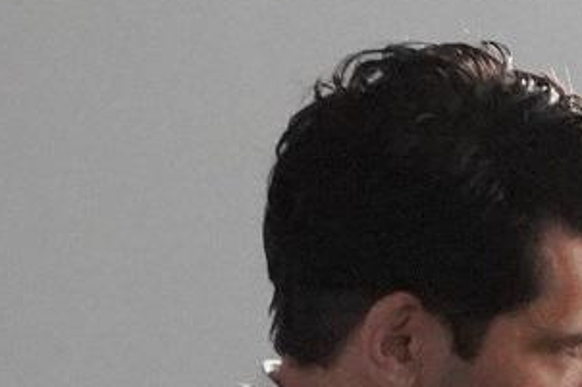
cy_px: 828
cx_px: 893
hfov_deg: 3.5
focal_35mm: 584
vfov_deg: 2.3
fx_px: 9436
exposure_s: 1/80
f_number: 2.8
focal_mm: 75
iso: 12800
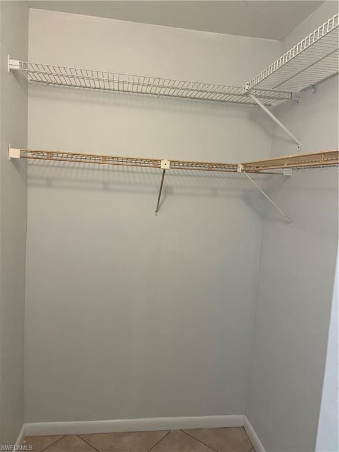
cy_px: 226
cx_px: 170
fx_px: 339
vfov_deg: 67.3
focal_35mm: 26
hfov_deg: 53.1
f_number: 1.5
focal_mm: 5.7
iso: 100
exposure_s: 1/60
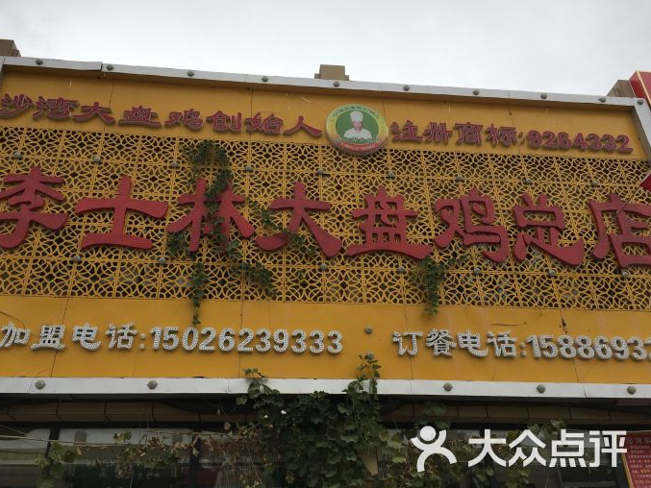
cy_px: 246
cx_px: 315
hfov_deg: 59.9
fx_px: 564
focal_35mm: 30
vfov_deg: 46.8
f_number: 2.2
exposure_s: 1/718
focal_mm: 4.15
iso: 25
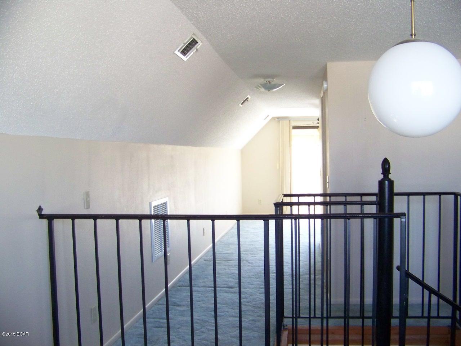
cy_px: 173
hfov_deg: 51.4
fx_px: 479
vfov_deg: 39.7
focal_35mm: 36
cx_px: 230
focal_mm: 5.85
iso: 200
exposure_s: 1/30
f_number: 2.8
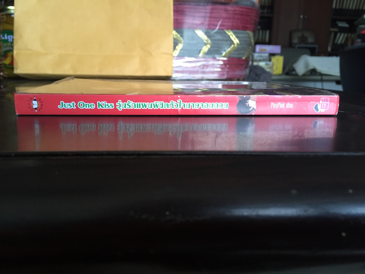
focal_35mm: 29
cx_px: 182
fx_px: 306
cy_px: 137
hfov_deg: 61.7
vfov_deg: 48.2
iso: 160
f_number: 2.2
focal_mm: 4.15
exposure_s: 1/33
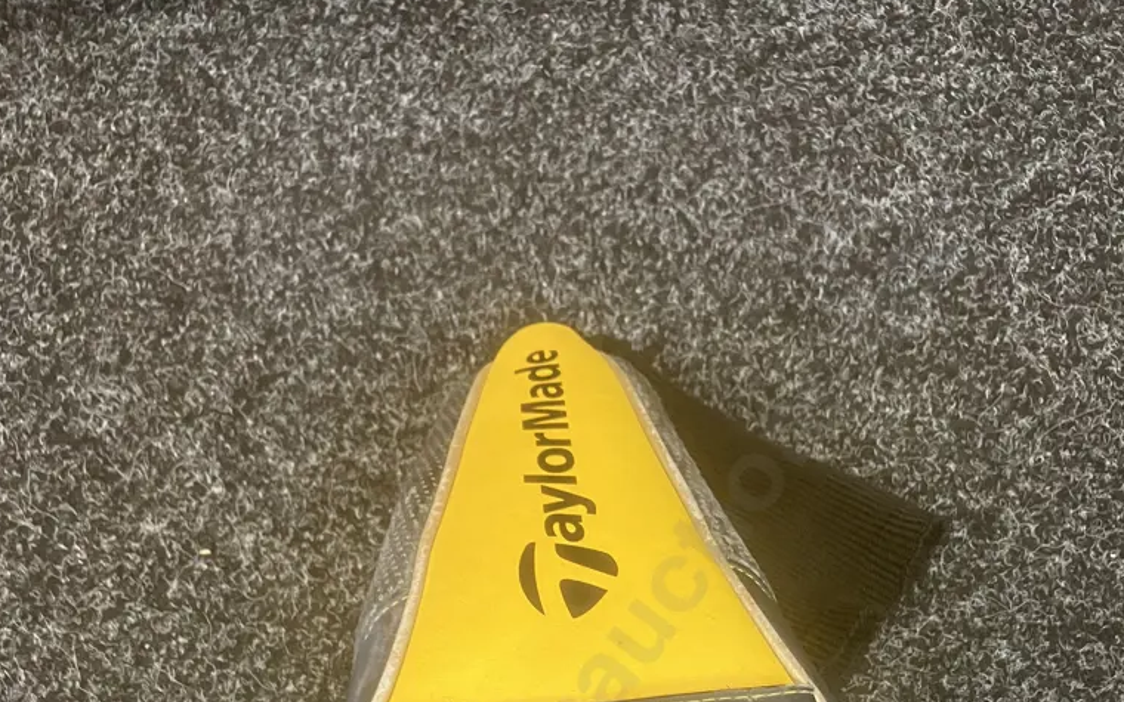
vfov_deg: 29.4
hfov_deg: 49.3
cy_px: 740
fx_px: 1225
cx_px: 561
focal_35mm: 40
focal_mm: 3.99
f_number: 1.8
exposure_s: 1/50
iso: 250
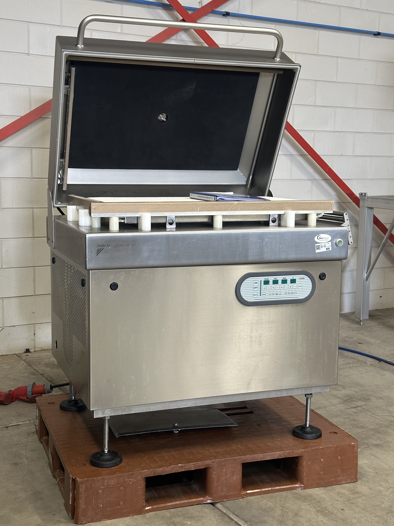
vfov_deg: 39.7
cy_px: 263
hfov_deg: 30.3
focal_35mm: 48
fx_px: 729
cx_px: 197
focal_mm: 6.86
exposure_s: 1/33
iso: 200
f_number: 1.78
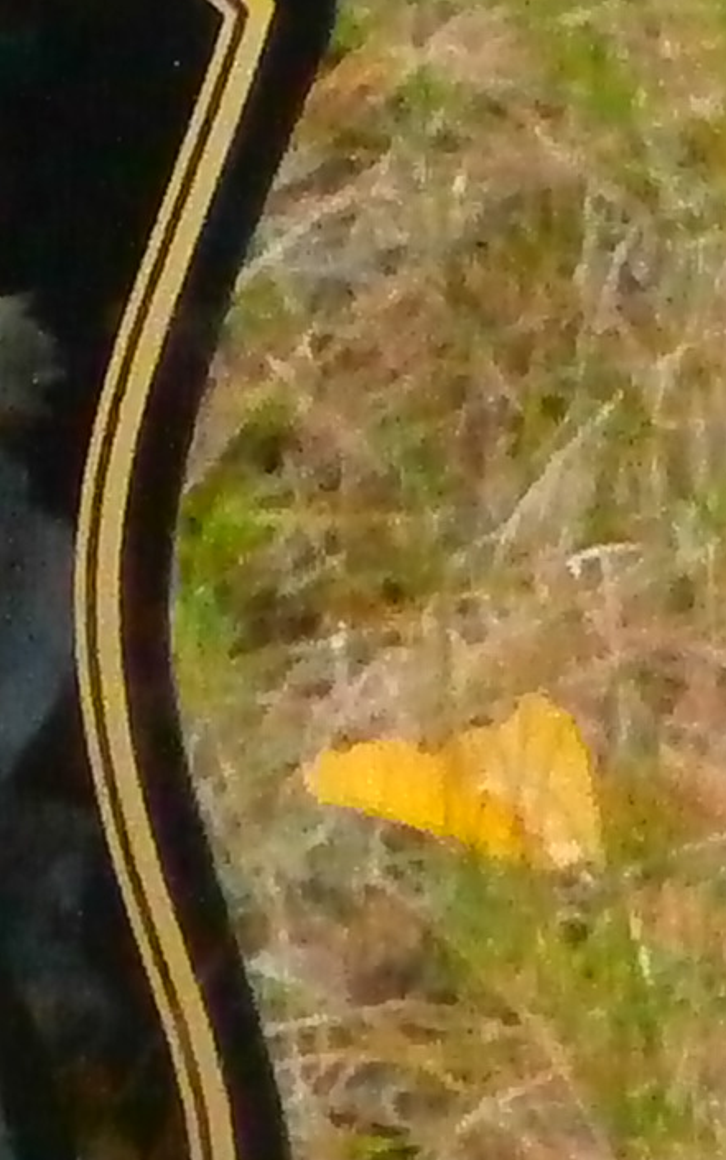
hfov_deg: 2.2
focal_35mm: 596
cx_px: -1108
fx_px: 18856
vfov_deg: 3.5
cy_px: 1492
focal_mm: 15.16
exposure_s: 1/40
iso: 800
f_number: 5
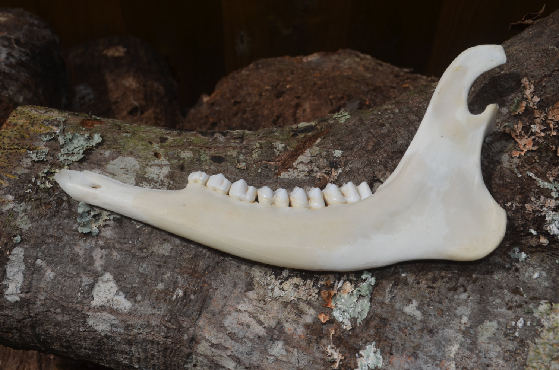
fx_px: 744
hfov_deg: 41.2
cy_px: 185
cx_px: 280
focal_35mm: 48
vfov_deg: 28.0
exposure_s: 1/200
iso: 100
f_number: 10
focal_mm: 32
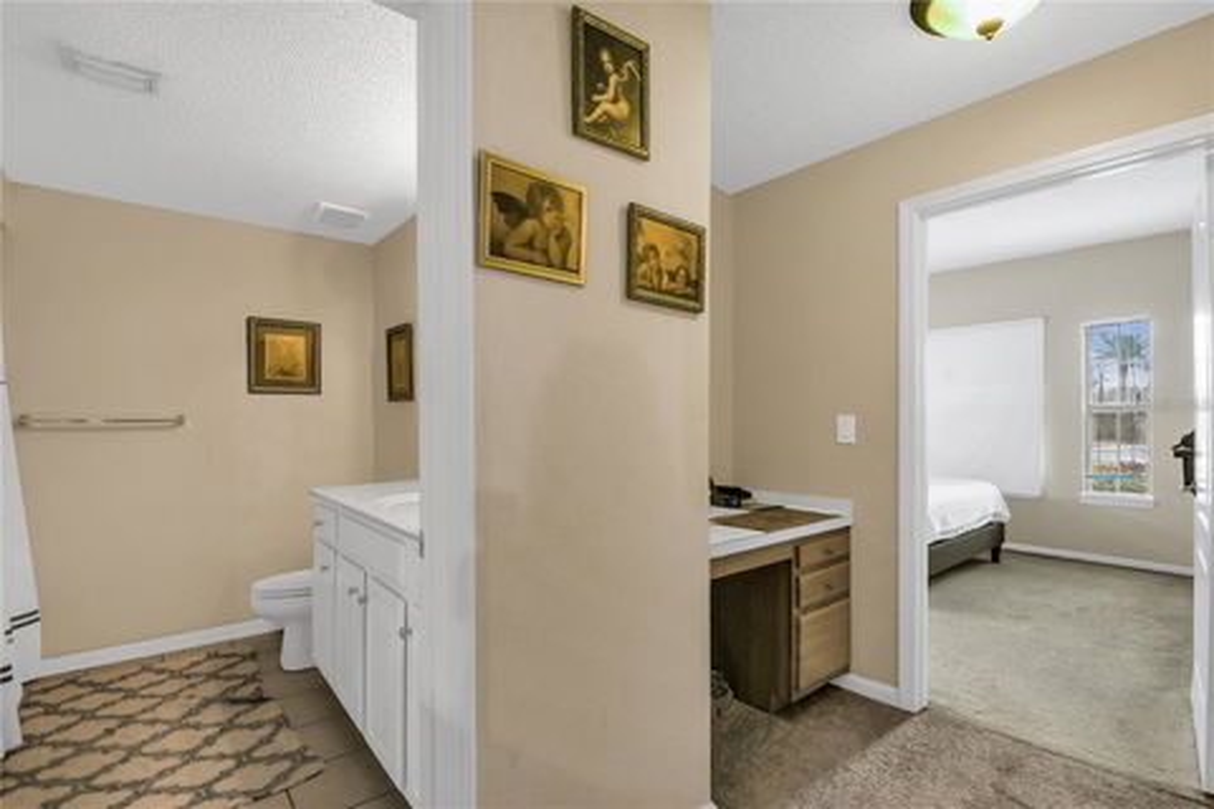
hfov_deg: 100.4
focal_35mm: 15
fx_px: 506
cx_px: 607
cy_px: 404
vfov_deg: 77.3
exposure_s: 1/6
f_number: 7.1
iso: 100
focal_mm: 10
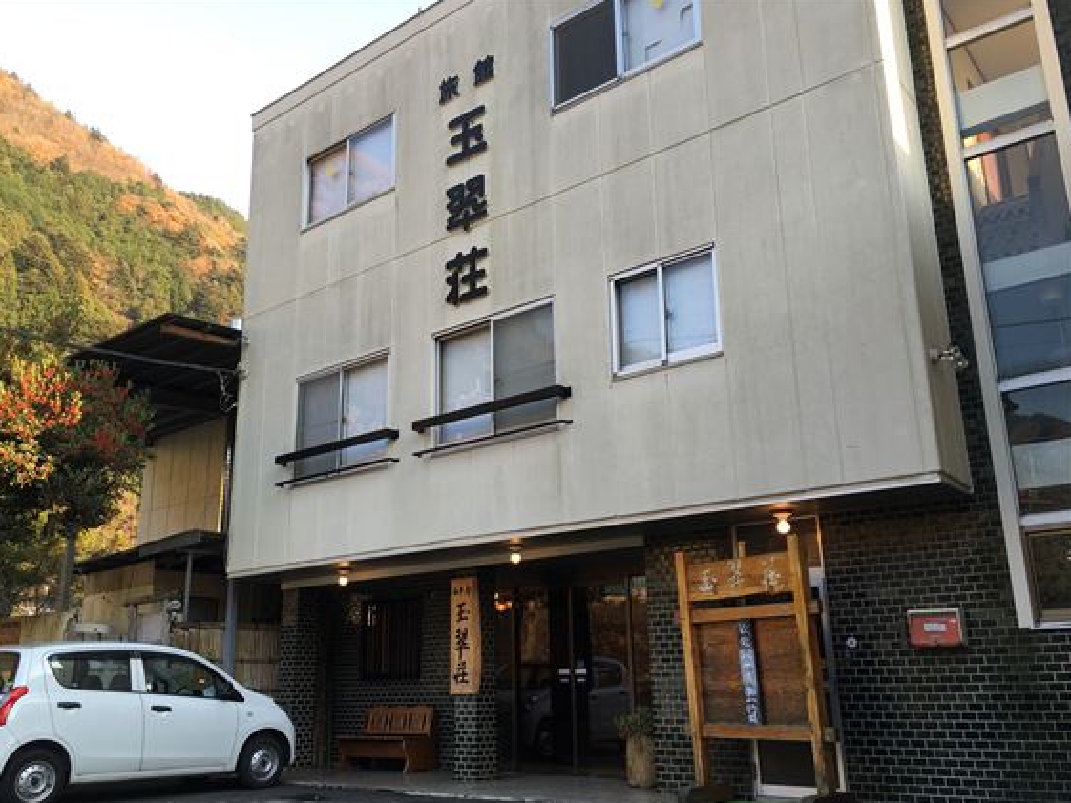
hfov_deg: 58.3
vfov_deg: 45.4
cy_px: 422
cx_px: 502
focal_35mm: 31
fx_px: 959
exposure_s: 1/120
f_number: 2.2
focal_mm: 4.15
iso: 25
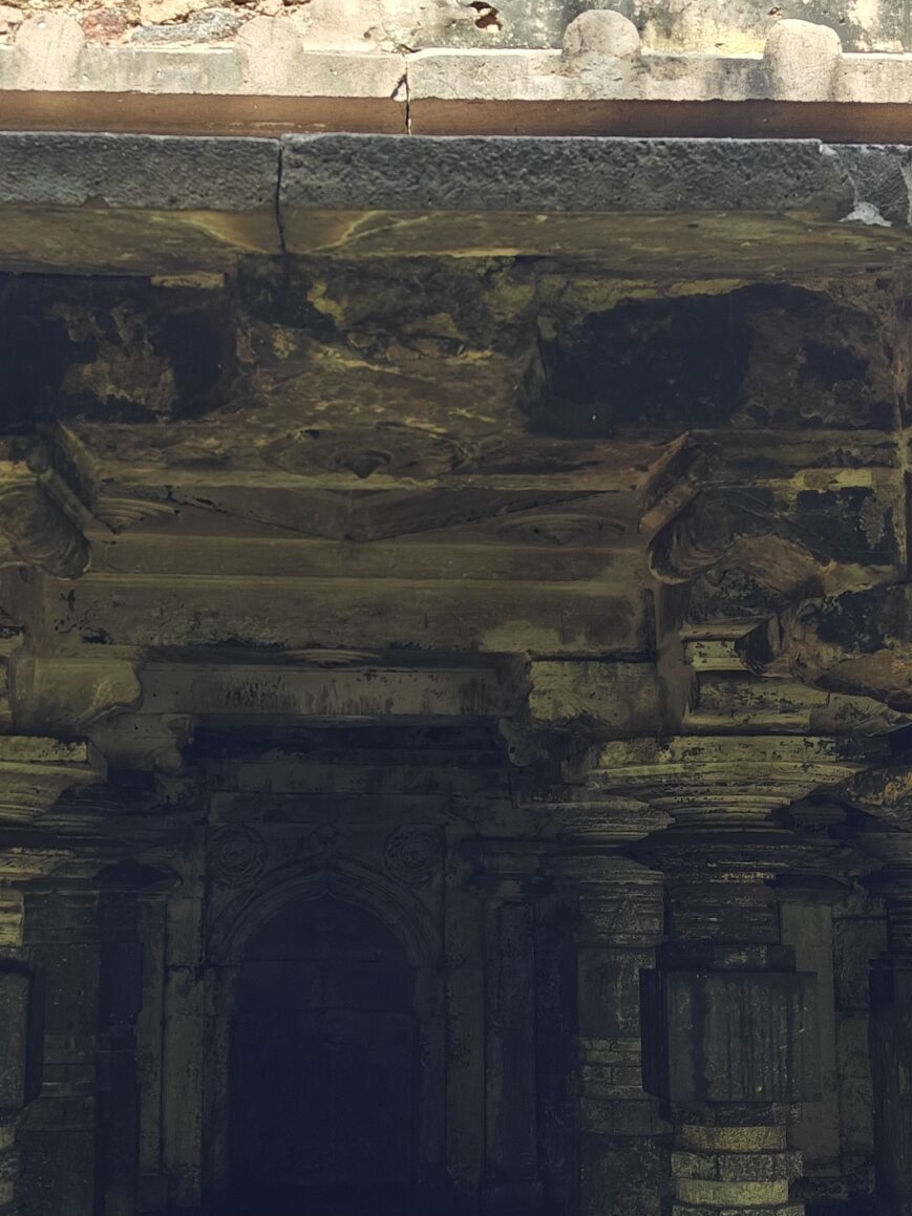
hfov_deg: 27.5
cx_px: 369
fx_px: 1862
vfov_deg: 36.2
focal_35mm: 53
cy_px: 641
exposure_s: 1/234
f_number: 1.8
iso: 50
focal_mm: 5.59
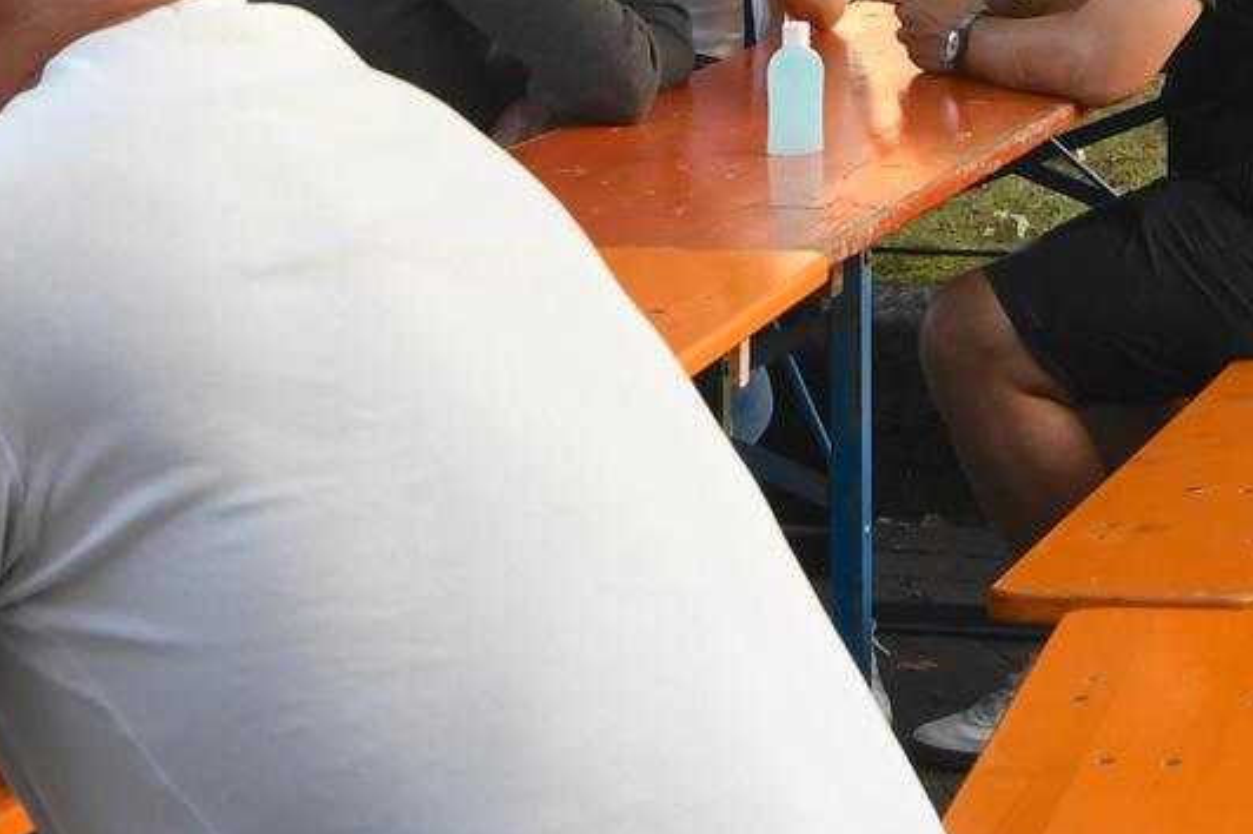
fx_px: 4522
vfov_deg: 10.0
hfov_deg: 15.4
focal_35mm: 130
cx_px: 1295
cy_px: -648
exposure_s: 1/160
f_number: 6.3
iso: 800
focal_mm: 24
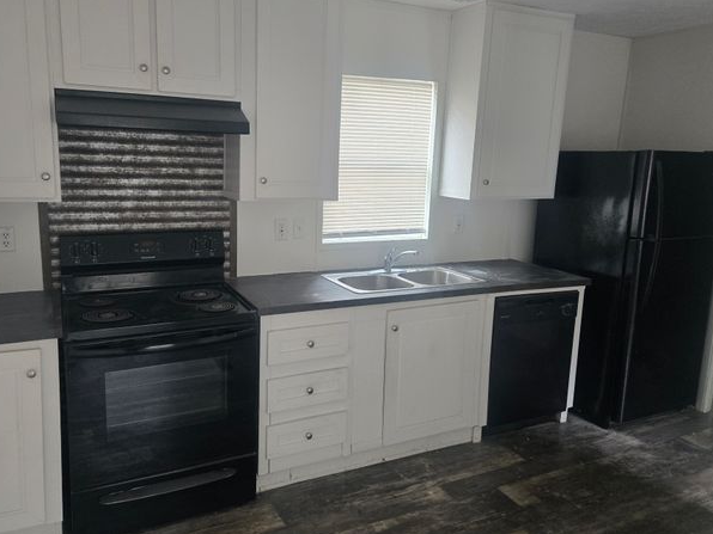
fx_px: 556
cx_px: 327
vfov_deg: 51.3
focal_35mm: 27
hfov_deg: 65.2
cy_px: 251
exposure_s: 1/120
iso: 500
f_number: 1.8
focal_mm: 5.4
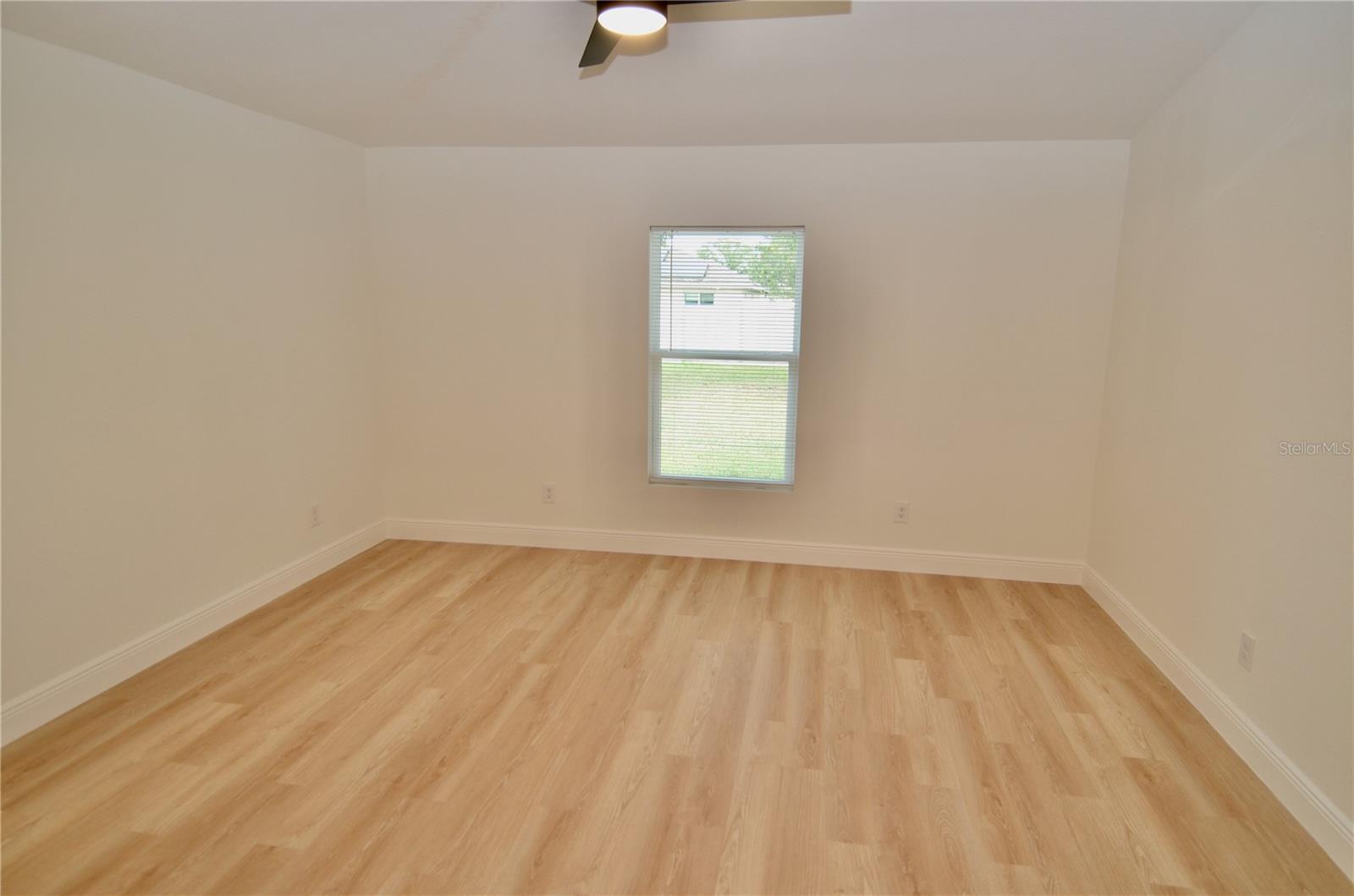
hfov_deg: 81.3
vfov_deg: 59.2
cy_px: 448
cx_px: 677
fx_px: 788
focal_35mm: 21
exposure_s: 1/60
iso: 360
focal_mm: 14
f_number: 4
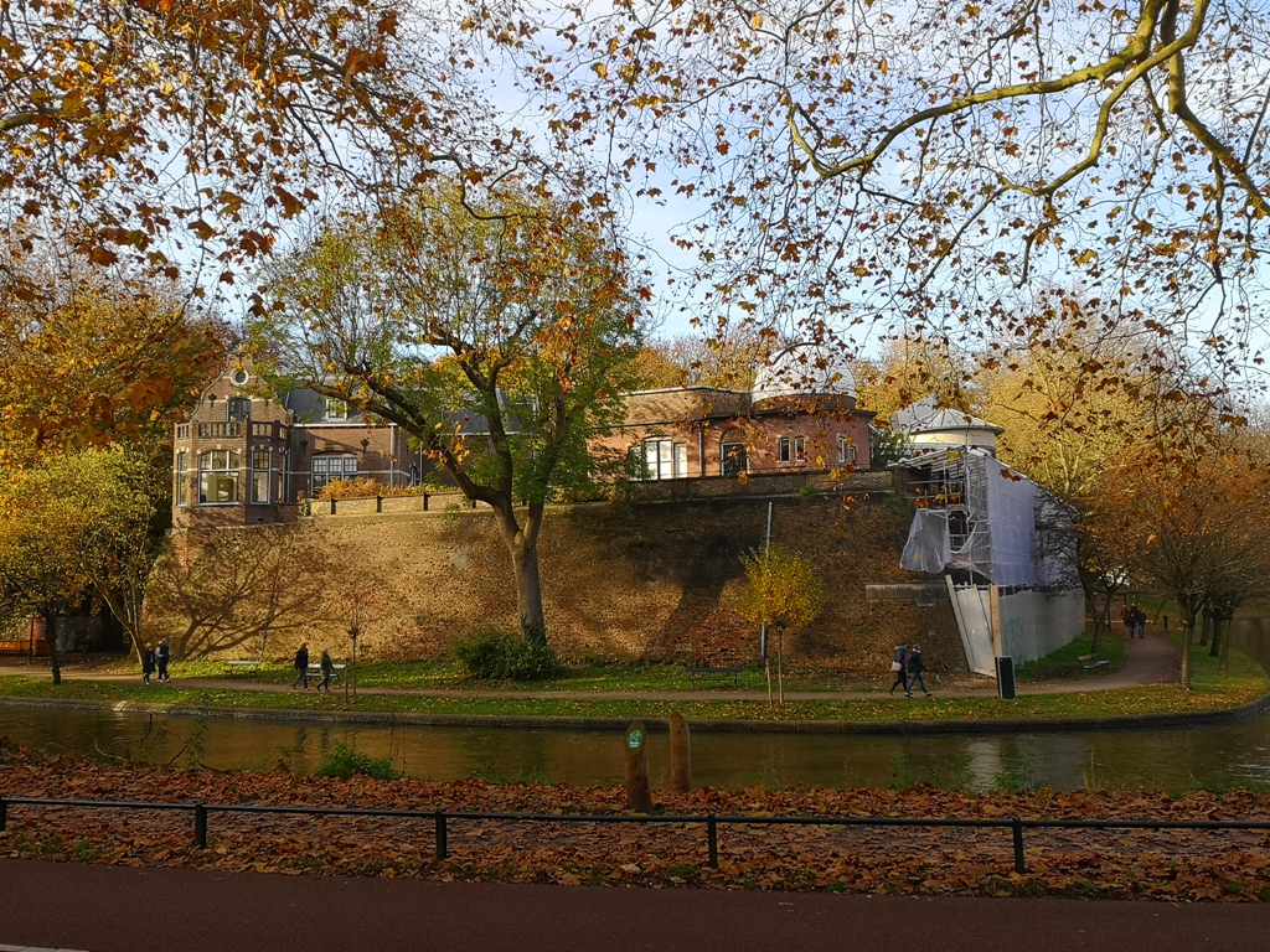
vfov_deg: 48.2
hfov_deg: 61.7
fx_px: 1064
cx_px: 635
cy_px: 476
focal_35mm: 29
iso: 50
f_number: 1.8
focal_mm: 3.95
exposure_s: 1/551
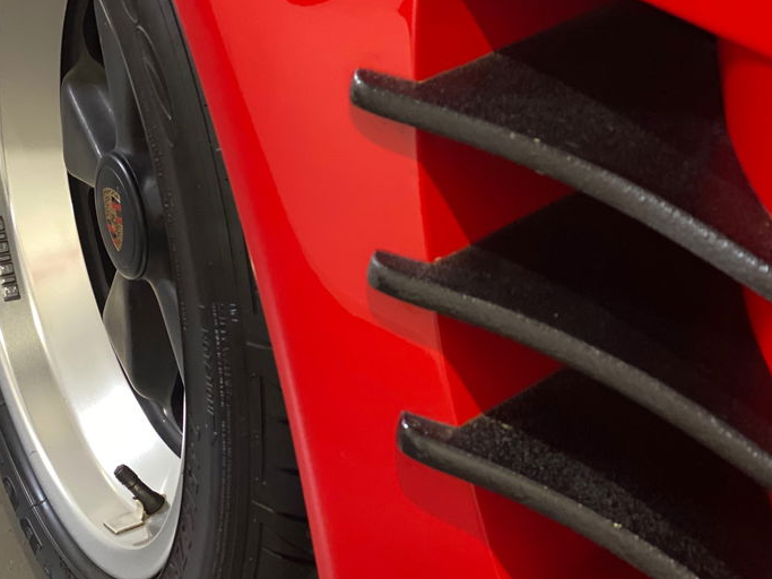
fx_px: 1739
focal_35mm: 78
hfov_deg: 25.0
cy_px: 305
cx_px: 404
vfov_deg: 18.9
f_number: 2
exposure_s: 1/18
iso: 400
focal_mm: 6
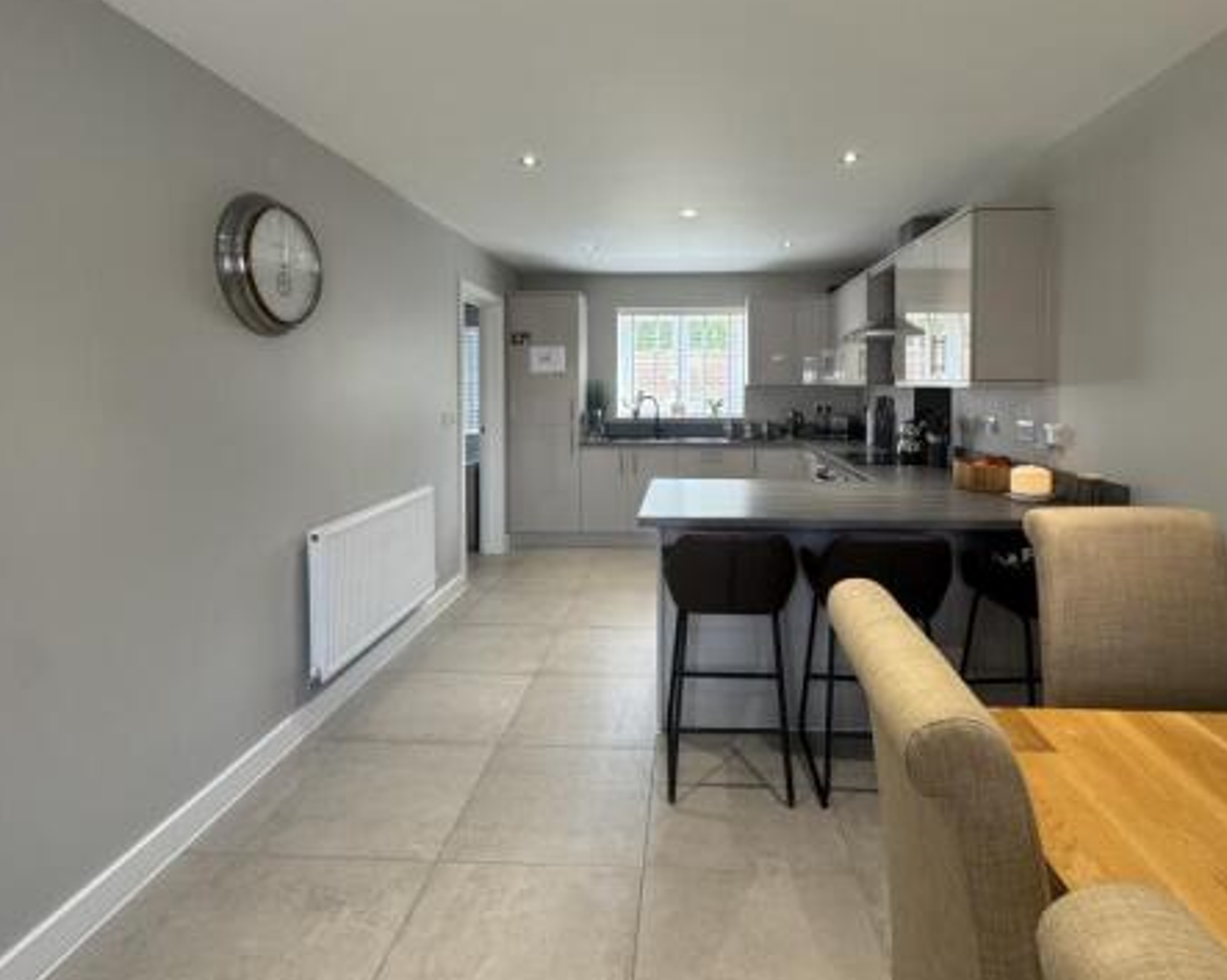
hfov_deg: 86.2
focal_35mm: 18
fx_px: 653
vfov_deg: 73.2
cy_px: 408
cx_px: 666
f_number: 2.2
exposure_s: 1/100
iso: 200
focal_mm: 2.22
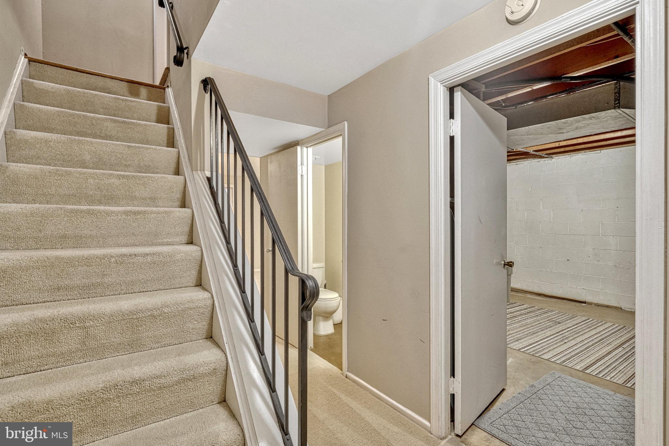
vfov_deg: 73.7
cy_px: 223
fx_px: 297
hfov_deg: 96.7
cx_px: 334
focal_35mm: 16
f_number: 8
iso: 1250
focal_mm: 16
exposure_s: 1/15
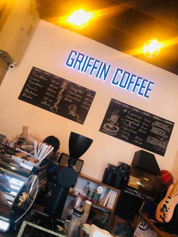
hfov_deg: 49.8
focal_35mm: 28
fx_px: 192
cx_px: 89
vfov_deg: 63.4
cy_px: 118
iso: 50
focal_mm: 4
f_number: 1.8
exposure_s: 1/17
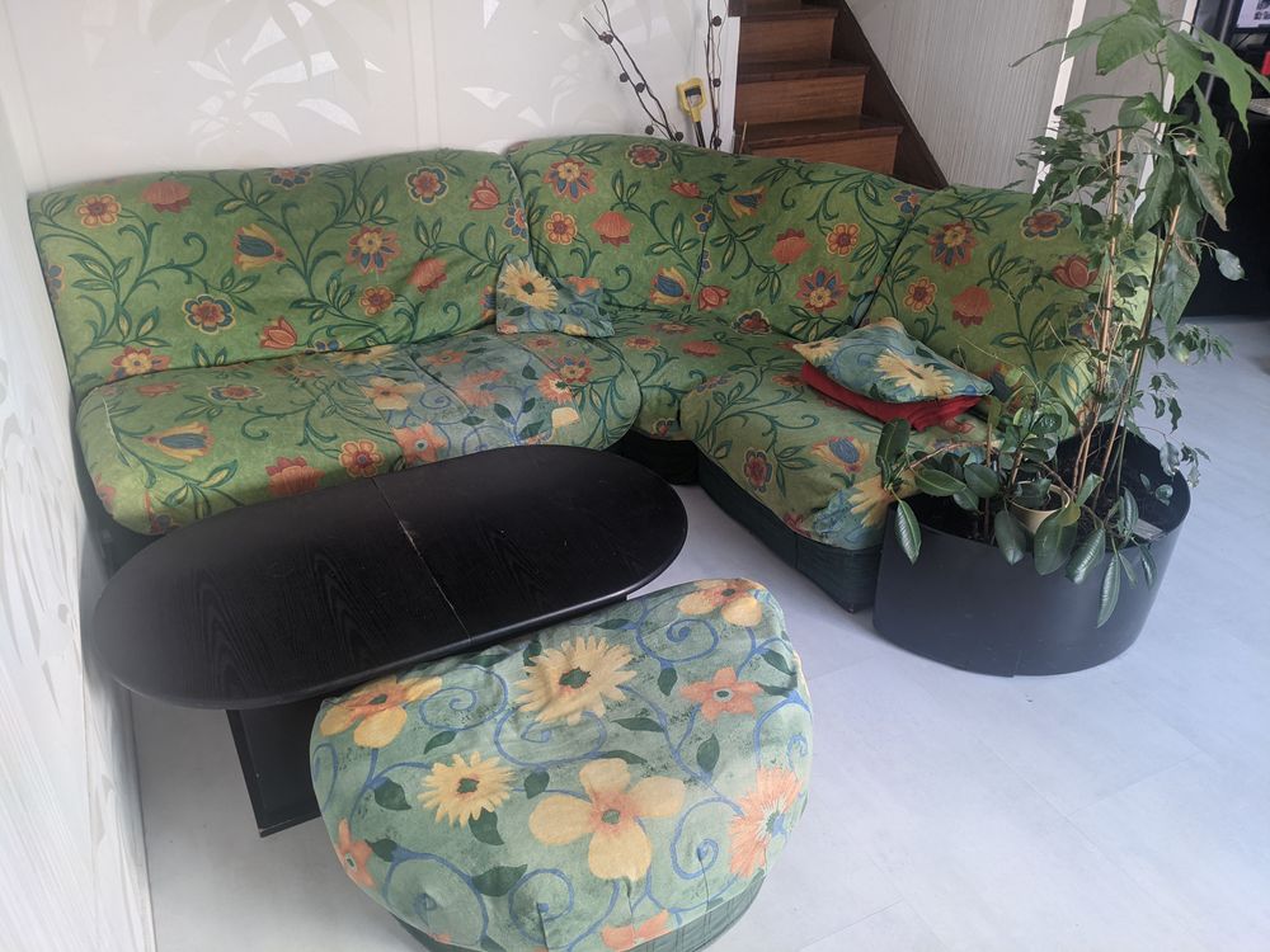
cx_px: 635
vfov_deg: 51.4
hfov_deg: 65.3
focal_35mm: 27
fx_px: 991
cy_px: 476
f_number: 1.73
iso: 89
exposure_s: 1/25
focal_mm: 4.38
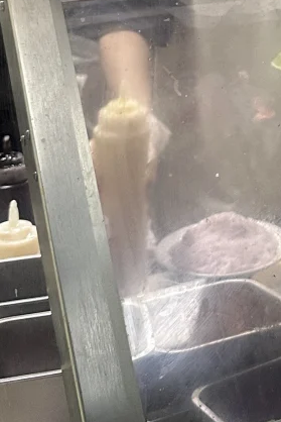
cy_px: -80
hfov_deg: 15.2
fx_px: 1006
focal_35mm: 86
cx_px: 367
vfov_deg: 21.9
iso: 250
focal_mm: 6.86
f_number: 1.78
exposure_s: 1/50
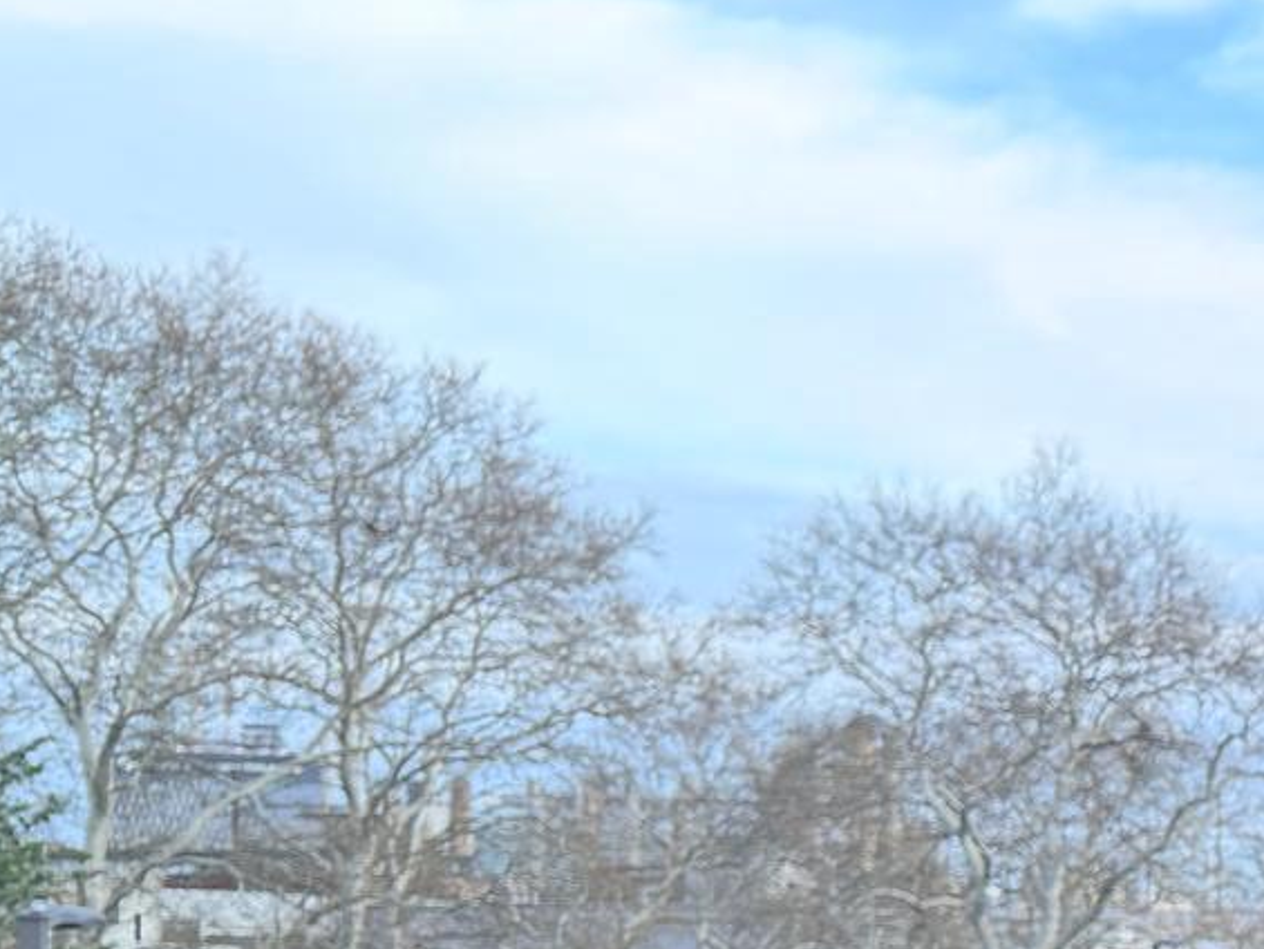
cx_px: 2056
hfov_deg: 18.9
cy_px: 996
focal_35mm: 87
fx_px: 3177
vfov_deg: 16.5
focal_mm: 6.76
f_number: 1.78
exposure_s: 1/120
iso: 160
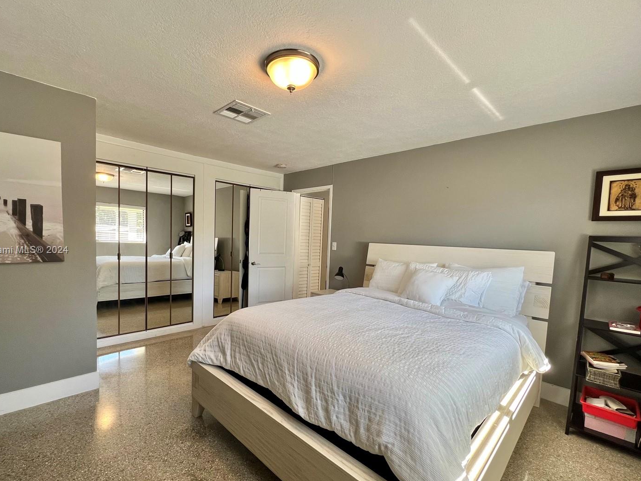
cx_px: 290
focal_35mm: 15
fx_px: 278
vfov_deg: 81.7
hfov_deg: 97.9
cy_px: 251
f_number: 1.8
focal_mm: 1.57
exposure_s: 1/99
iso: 64
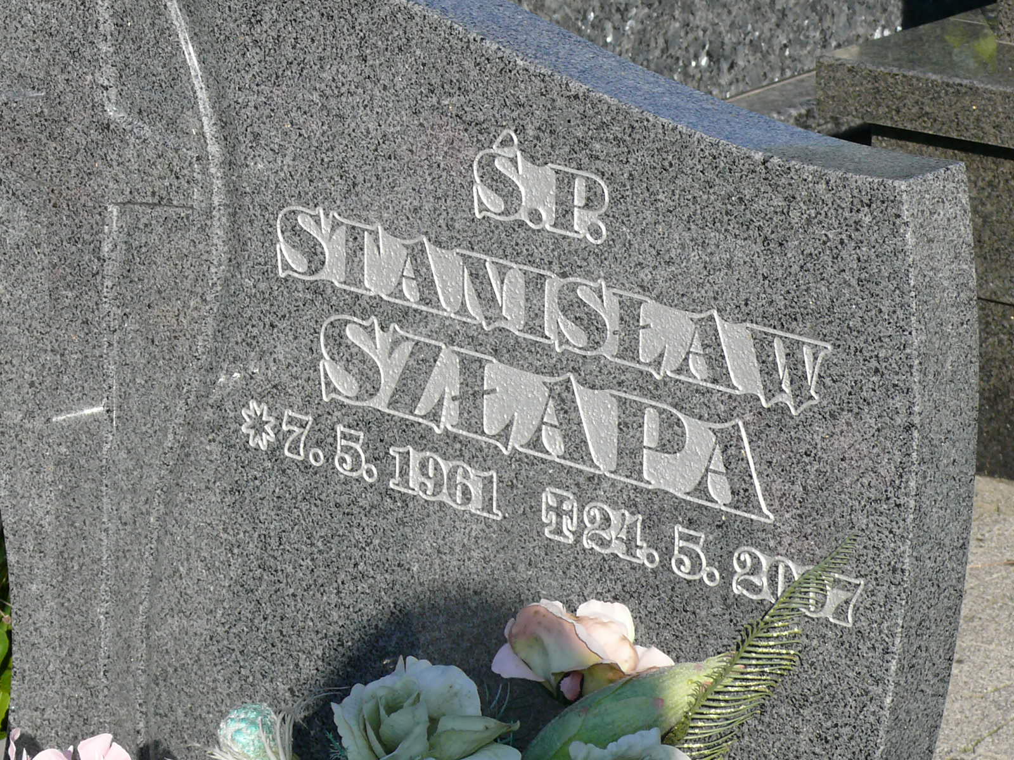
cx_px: 507
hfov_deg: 12.7
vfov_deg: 9.6
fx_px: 4540
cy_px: 380
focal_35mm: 155
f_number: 5.6
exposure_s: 1/400
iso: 100
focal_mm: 18.4
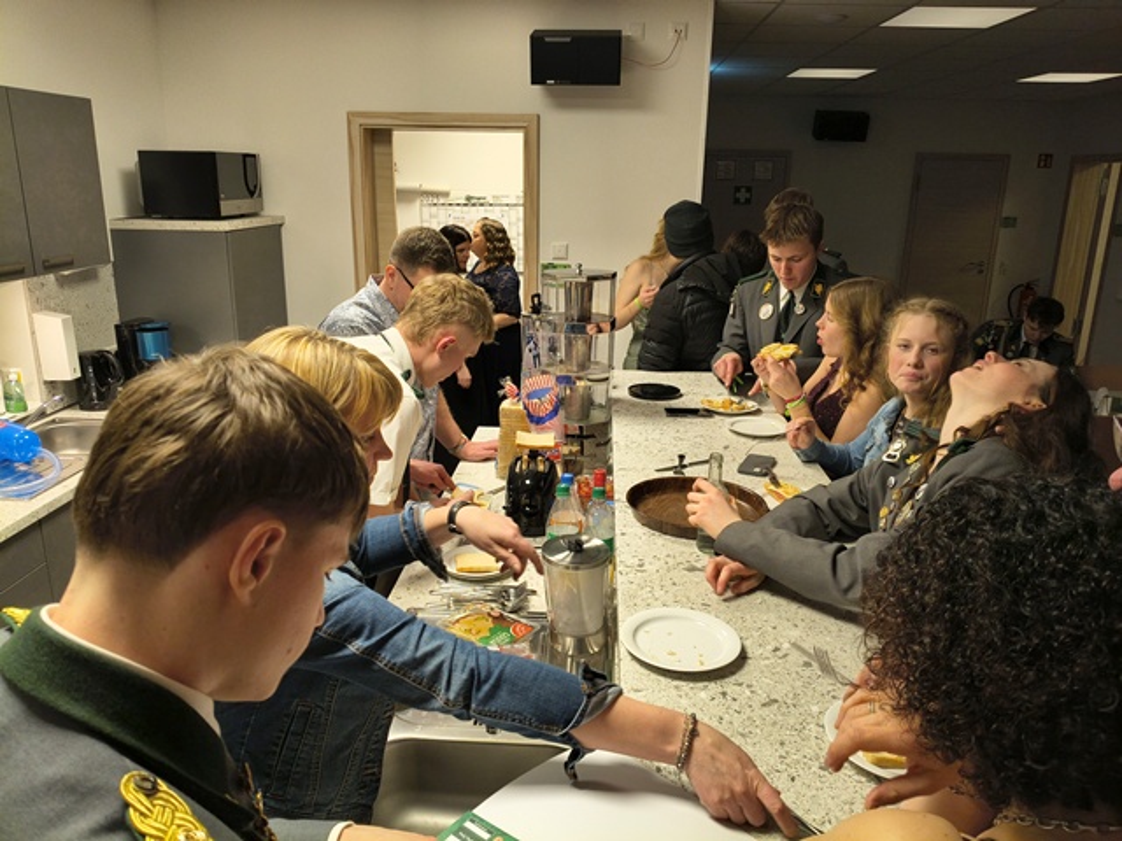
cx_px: 561
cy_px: 420
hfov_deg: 67.3
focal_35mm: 26
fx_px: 843
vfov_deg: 53.1
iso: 413
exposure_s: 1/50
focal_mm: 4.81
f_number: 1.8
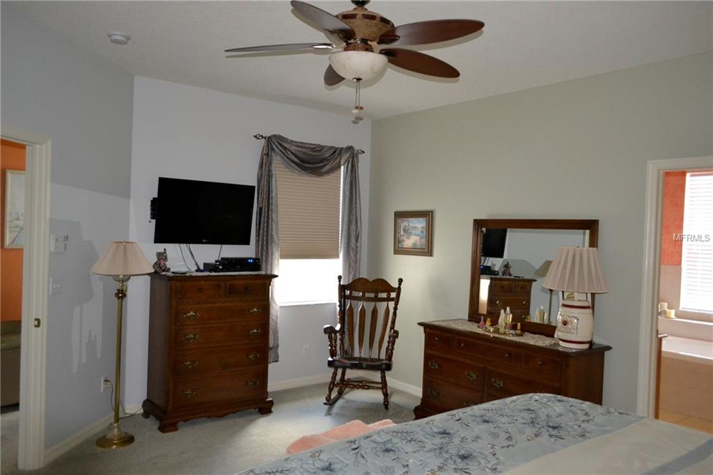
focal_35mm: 27
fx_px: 535
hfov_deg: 67.4
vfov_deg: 47.9
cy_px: 238
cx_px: 356
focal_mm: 18
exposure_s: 1/60
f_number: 3.5
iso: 1800
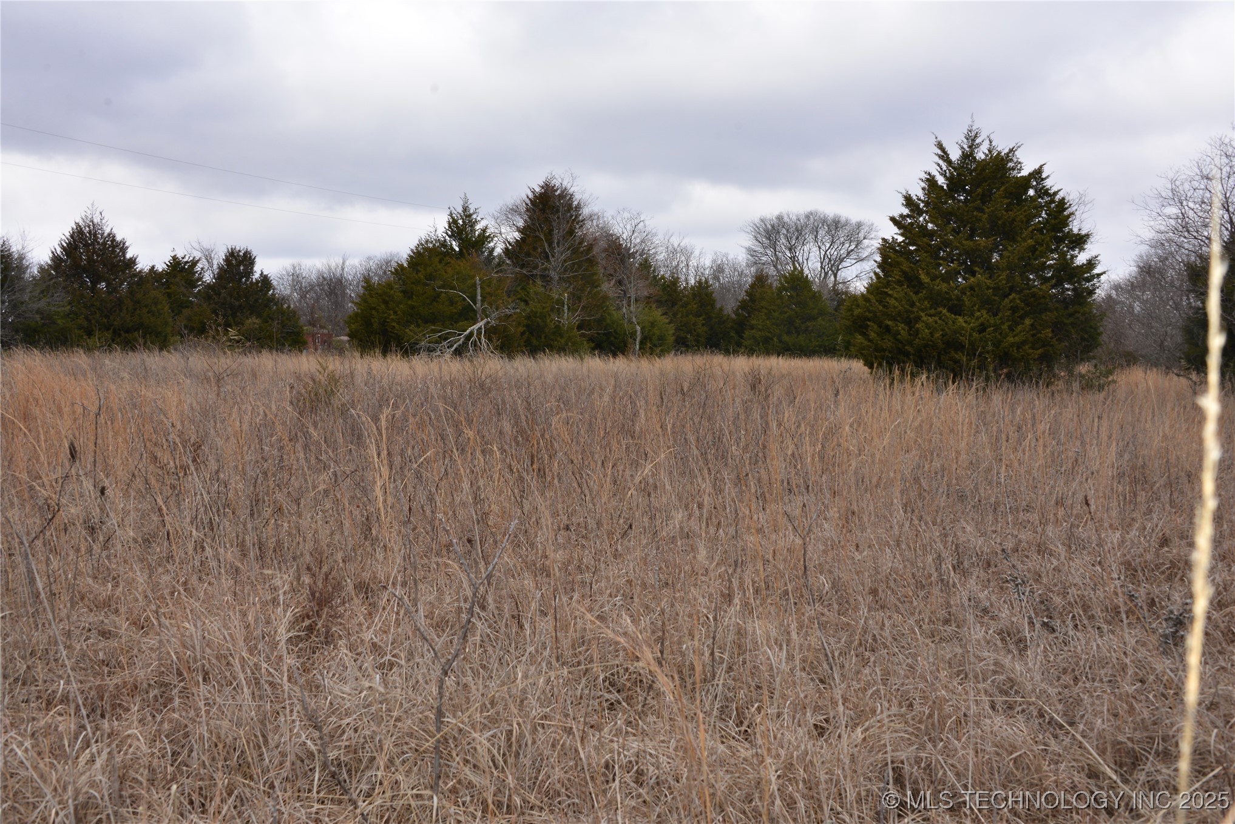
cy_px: 412
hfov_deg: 54.4
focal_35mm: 35
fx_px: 1201
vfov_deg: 37.9
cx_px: 618
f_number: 10
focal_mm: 35
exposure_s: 1/200
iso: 320
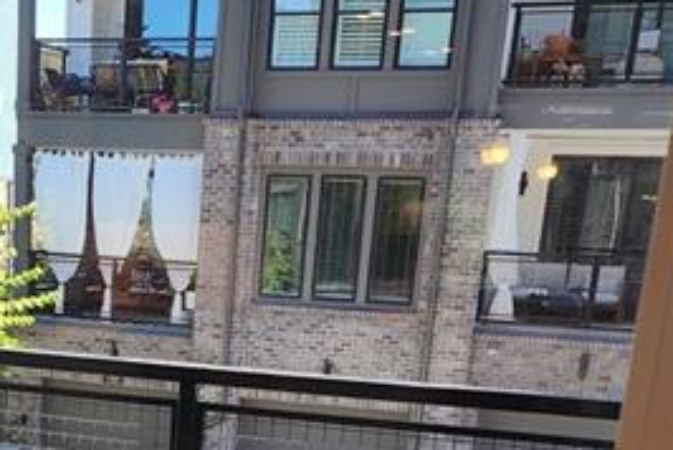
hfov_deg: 28.5
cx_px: 116
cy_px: 619
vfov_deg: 18.2
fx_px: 1291
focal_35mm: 69
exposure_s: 1/120
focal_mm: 6.4
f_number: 1.8
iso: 16
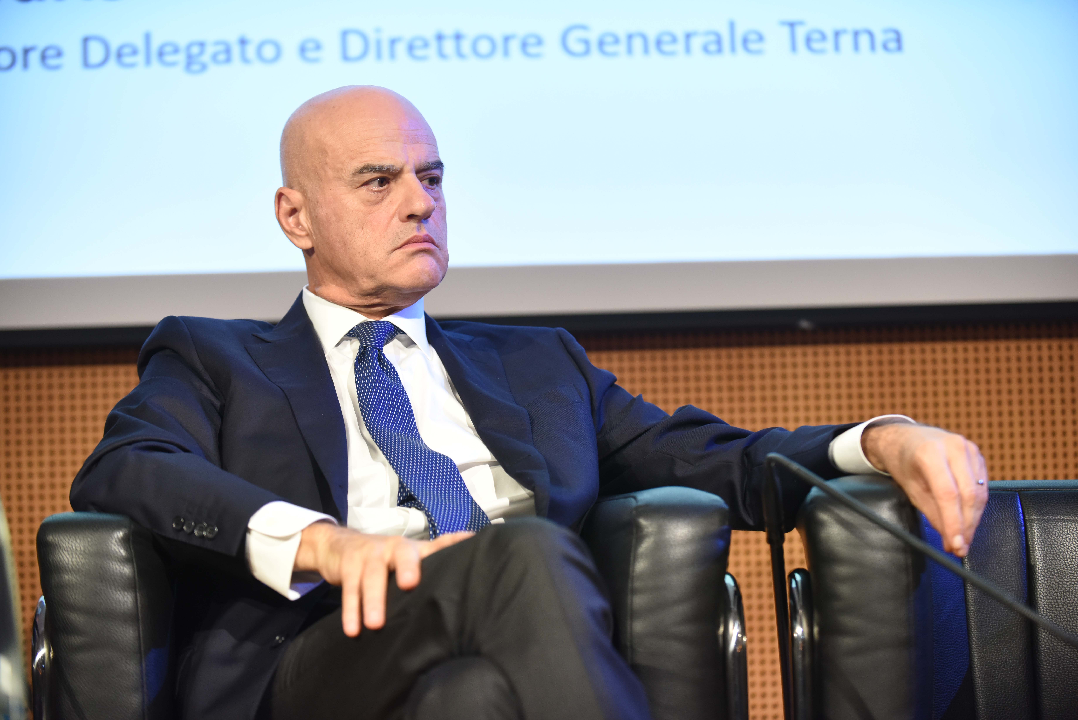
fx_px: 2935
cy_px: 360
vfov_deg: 14.0
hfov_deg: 20.8
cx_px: 539
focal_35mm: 98
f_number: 3.5
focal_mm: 98
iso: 1600
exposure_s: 1/160
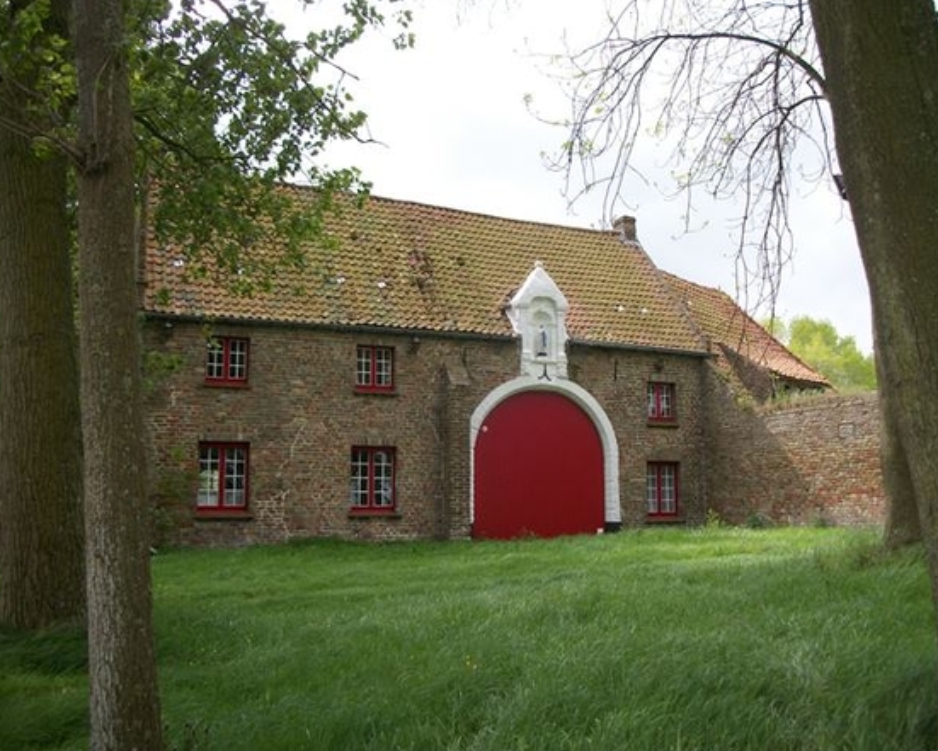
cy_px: 371
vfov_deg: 43.4
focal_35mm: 34
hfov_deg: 52.8
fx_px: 944
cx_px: 485
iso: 80
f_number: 2.9
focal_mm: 5.7
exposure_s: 1/320
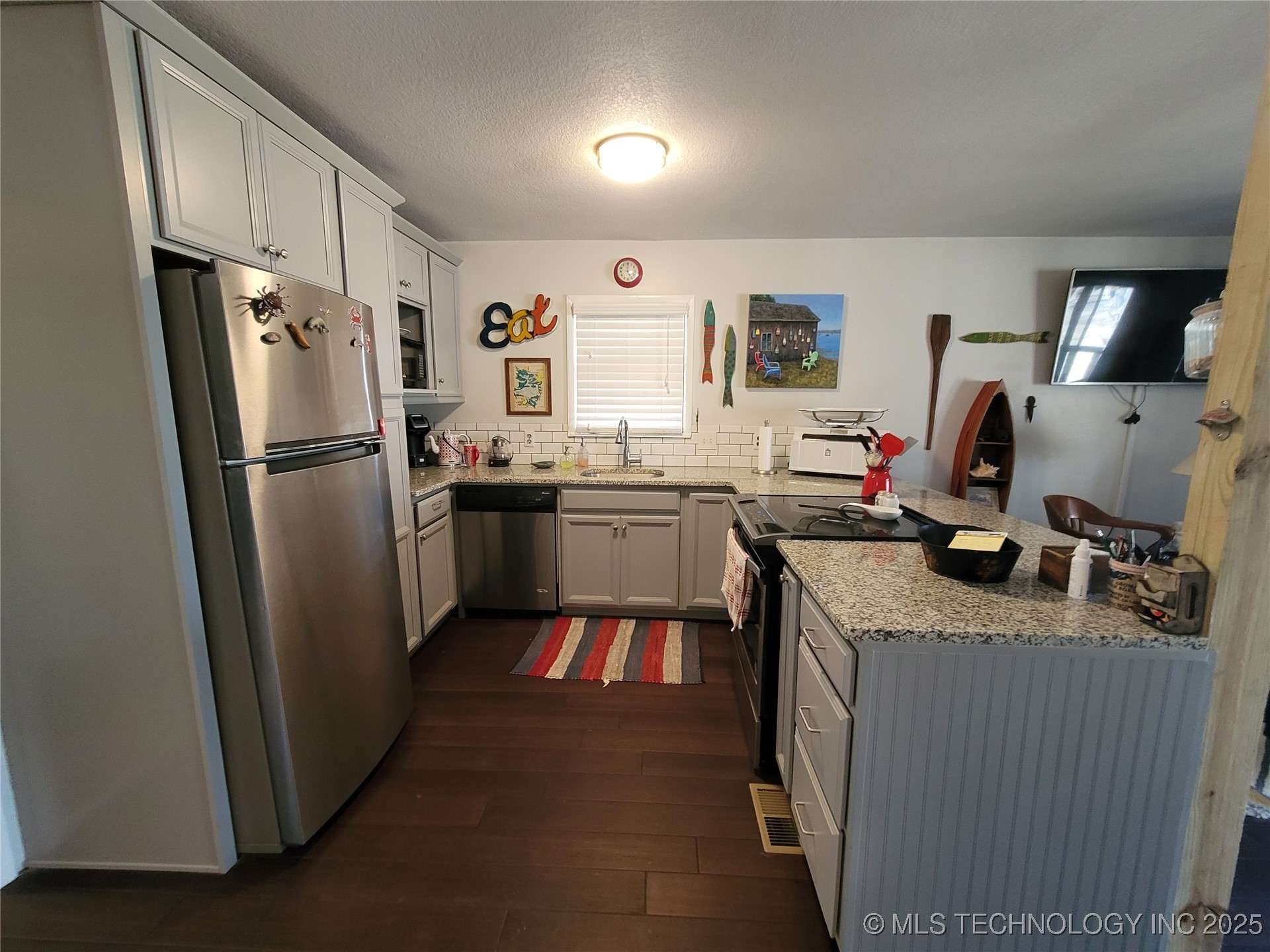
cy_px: 476
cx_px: 635
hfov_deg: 106.2
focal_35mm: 13
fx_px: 477
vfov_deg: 89.9
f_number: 2.2
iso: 320
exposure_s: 1/30
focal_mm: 2.2
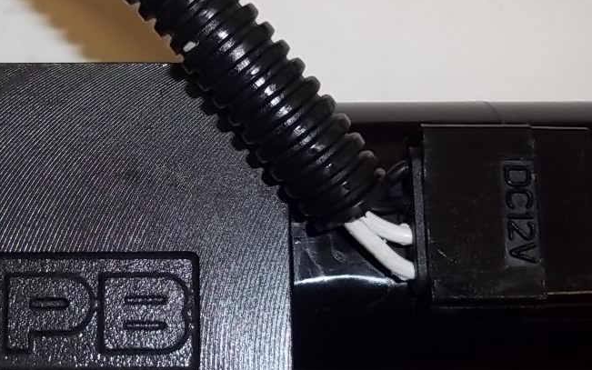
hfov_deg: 27.2
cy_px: 142
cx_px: 156
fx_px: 1210
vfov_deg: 17.4
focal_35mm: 75
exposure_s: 1/30
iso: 80
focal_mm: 6.5
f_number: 3.1
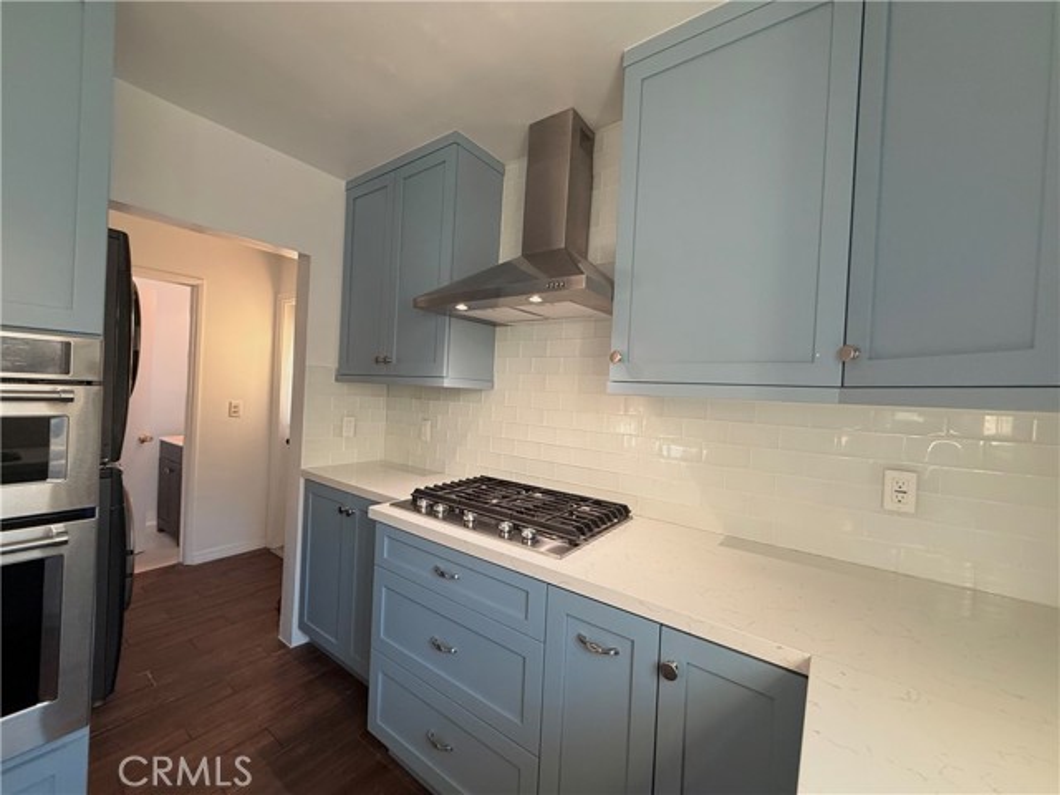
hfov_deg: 102.1
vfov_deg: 85.7
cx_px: 530
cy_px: 398
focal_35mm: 14
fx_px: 429
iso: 200
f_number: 2.2
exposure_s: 1/60
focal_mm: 2.22
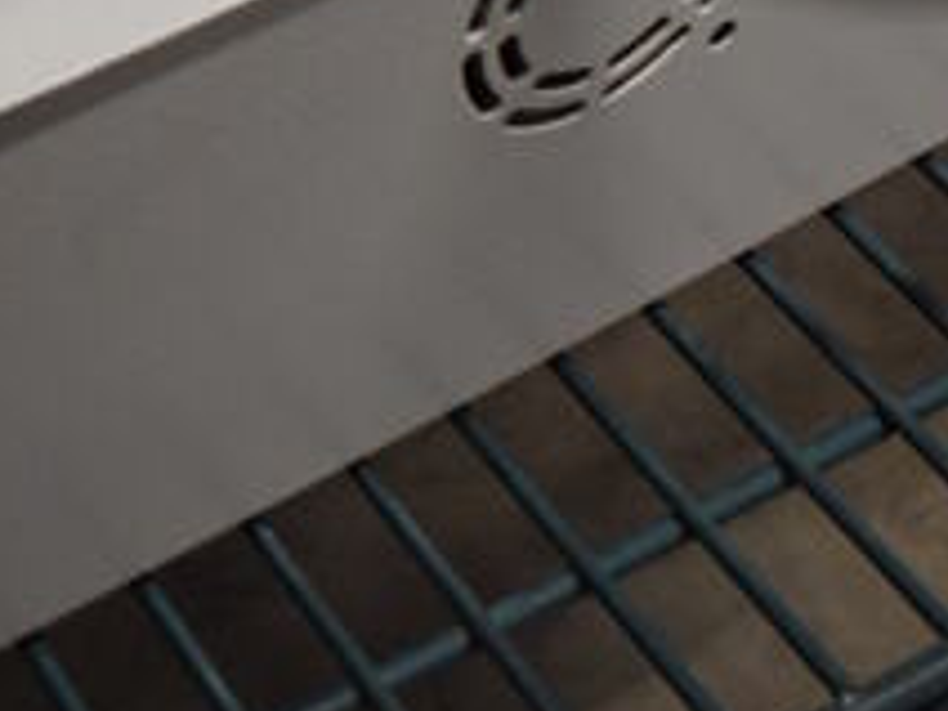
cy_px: -660
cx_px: -9
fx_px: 3067
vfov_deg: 11.9
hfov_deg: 17.2
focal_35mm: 112
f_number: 3.5
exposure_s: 1/125
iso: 2000
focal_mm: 18
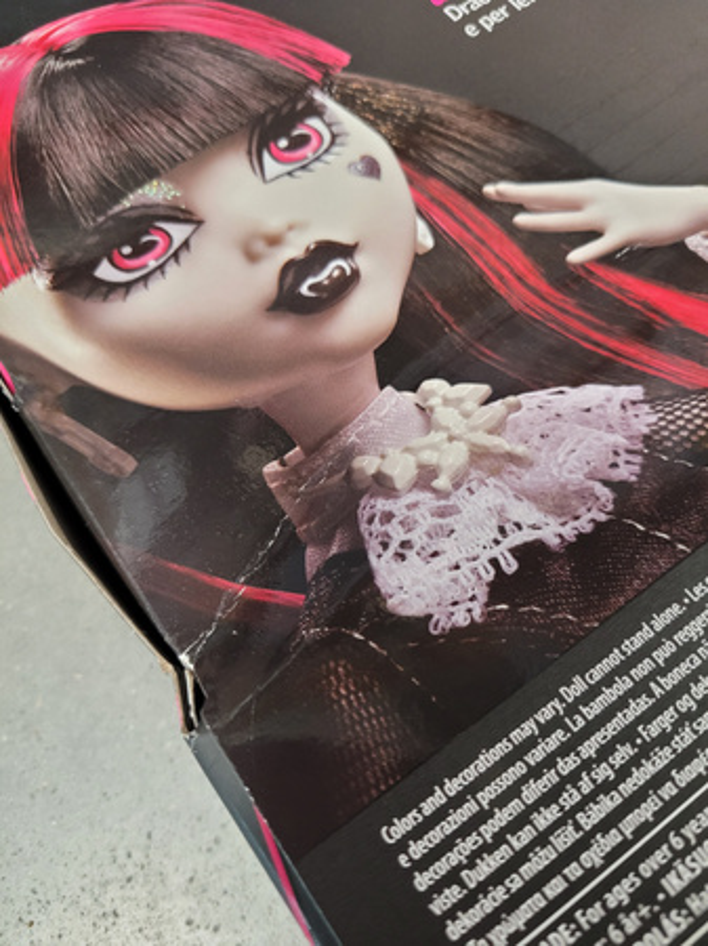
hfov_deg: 53.0
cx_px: 354
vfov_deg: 67.3
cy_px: 473
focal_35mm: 26
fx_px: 710
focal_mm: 5.4
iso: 320
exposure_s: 1/50
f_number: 1.8
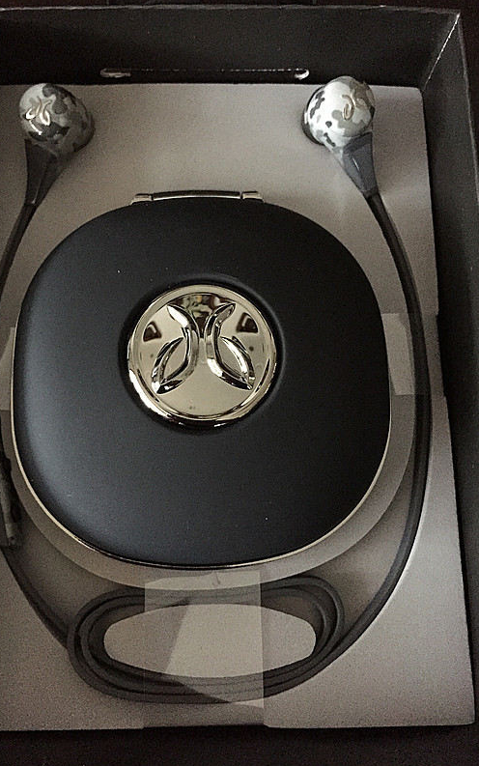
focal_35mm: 31
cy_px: 383
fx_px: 647
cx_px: 206
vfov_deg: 61.2
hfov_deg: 40.5
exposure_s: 1/15
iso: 500
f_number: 2.2
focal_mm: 4.15
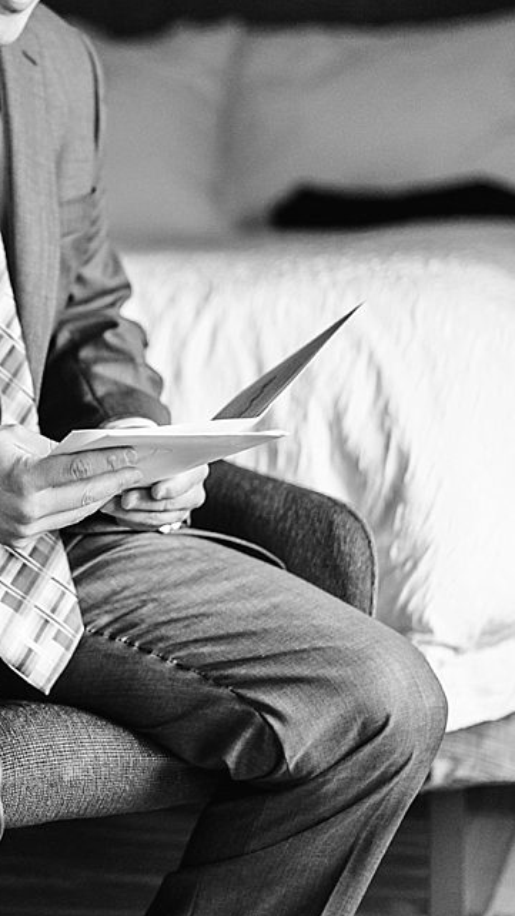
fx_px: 2793
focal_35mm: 115
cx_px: -13
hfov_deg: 10.4
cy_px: 374
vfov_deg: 18.6
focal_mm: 50
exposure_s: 1/250
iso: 640
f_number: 1.4
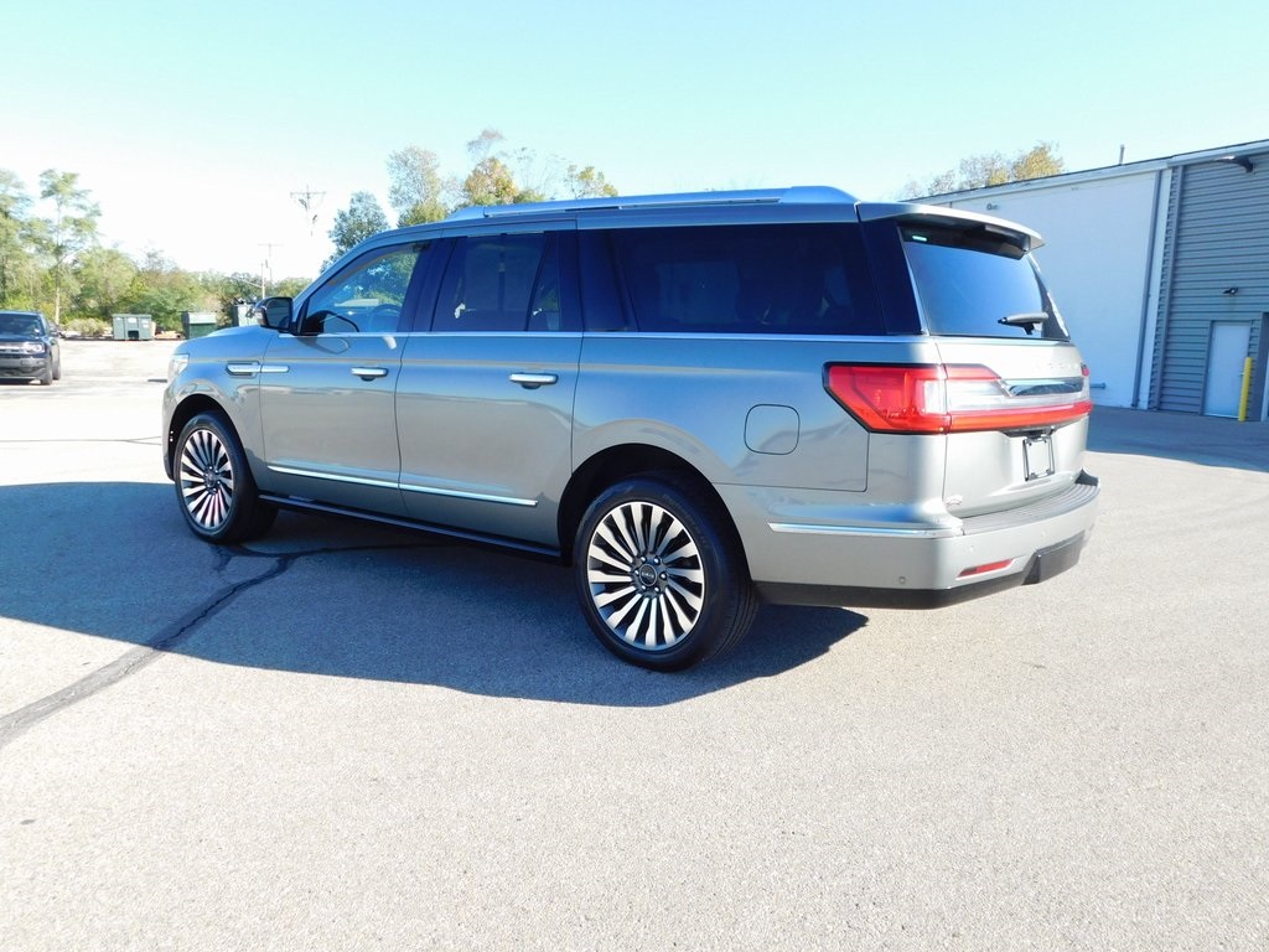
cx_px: 634
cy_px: 476
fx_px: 1026
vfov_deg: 49.7
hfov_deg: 63.4
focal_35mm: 28
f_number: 3.2
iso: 125
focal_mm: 4.9
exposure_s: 1/500
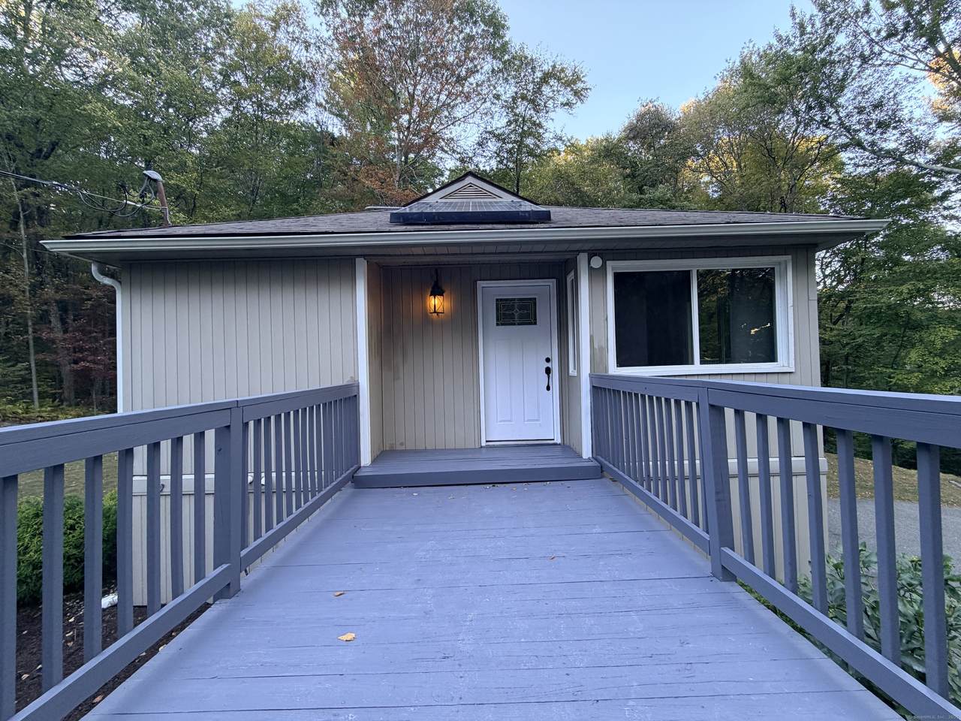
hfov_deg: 102.1
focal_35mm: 14
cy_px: 360
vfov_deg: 85.7
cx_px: 480
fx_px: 389
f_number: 2.2
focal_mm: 2.22
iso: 200
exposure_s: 1/121
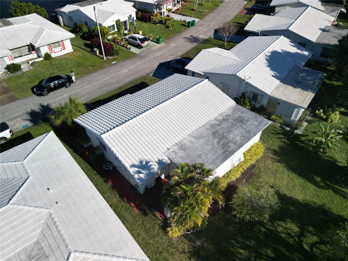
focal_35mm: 24
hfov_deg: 71.6
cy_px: 130
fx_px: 241
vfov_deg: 56.8
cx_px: 174
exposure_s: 1/1250
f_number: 1.7
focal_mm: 6.72
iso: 110
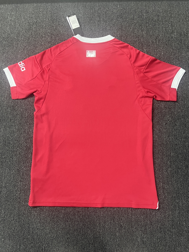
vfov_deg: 67.3
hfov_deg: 53.1
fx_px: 189
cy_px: 126
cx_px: 94
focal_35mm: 26
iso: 400
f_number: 1.5
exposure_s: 1/33
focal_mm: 5.7
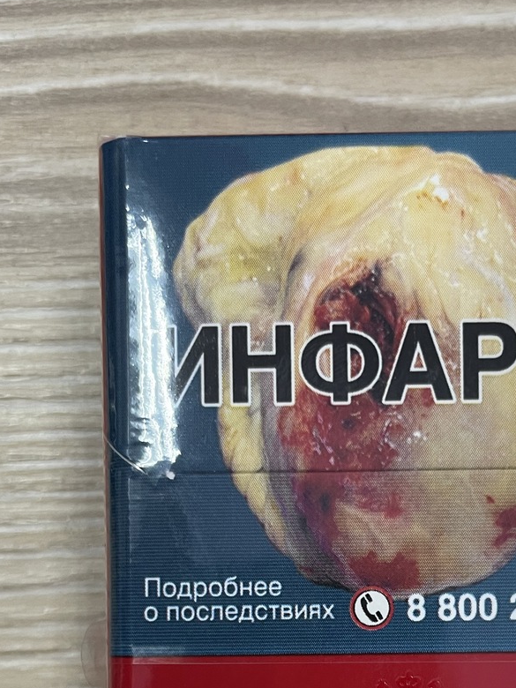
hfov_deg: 28.8
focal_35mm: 50
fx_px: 994
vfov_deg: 36.0
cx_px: 366
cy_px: 615
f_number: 1.6
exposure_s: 1/50
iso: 80
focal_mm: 4.2
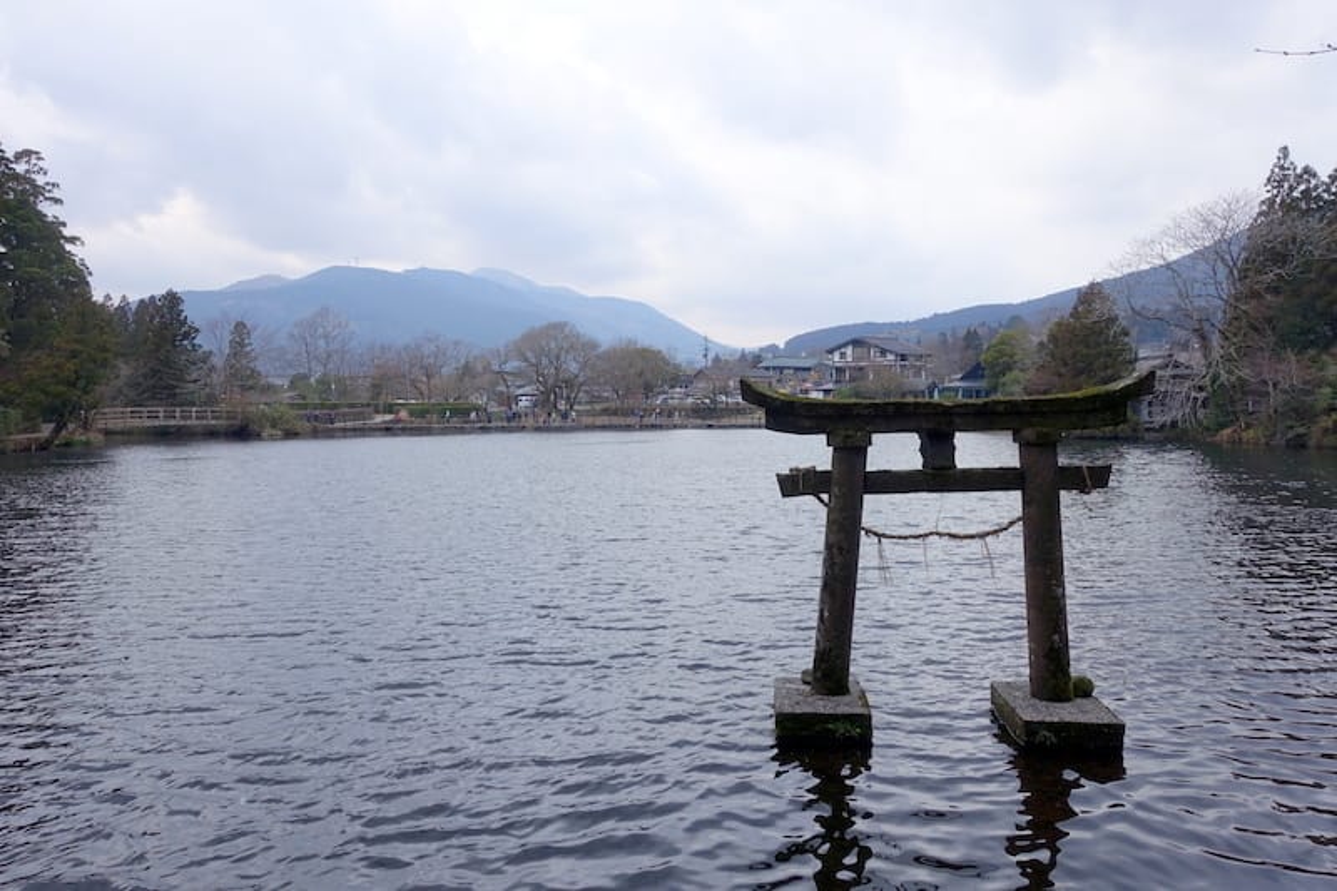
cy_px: 446
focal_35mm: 24
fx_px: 891
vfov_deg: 53.1
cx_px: 668
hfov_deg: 73.8
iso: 125
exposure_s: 1/250
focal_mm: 8.8
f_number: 5.6
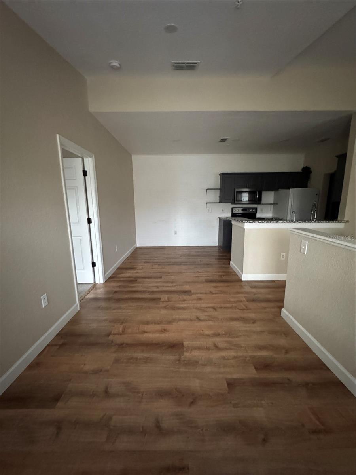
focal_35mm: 14
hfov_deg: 85.7
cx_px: 178
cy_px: 238
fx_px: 192
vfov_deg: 102.1
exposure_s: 1/40
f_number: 2.2
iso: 1600
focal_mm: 2.22
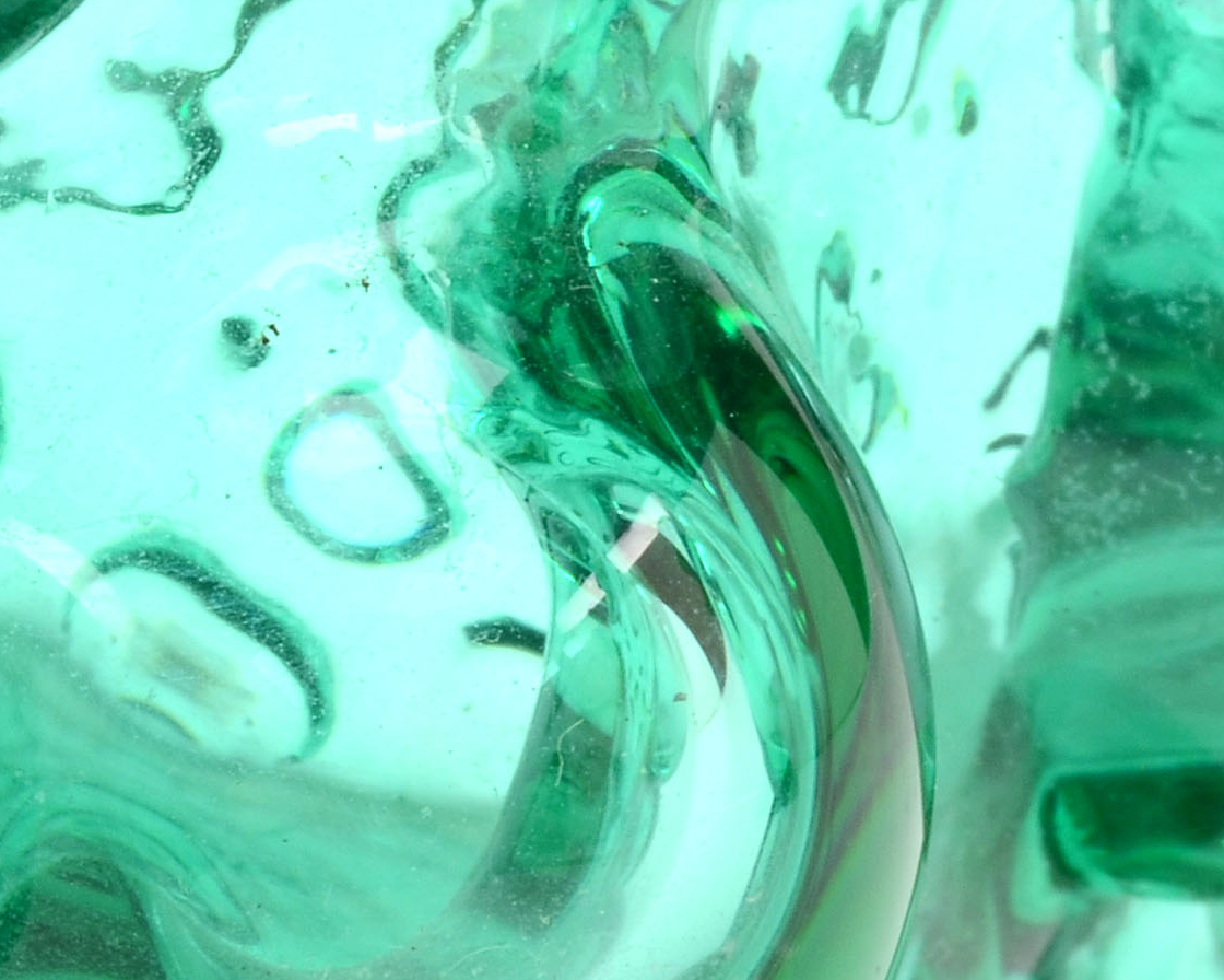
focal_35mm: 340
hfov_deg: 5.6
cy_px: 934
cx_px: -562
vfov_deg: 4.5
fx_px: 12319
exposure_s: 1/160
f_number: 20
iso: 100
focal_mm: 55
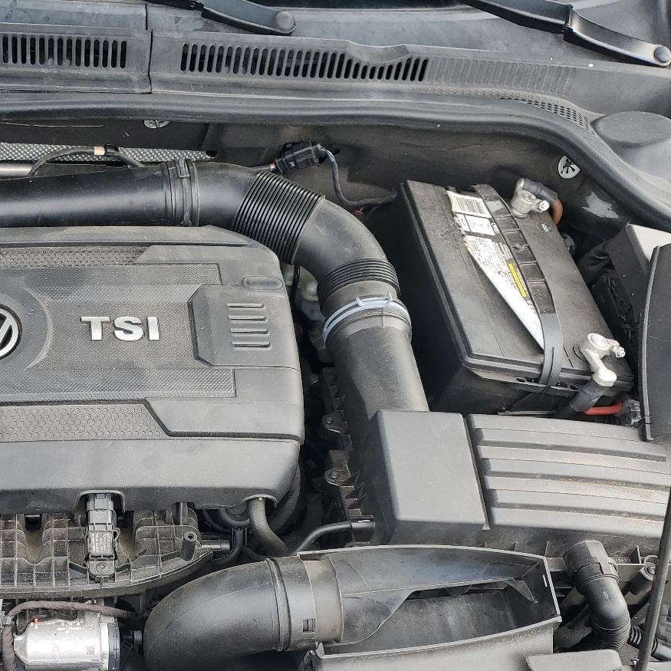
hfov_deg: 38.0
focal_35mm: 42
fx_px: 921
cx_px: 101
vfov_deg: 39.5
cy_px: 455
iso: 50
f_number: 1.5
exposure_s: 1/333
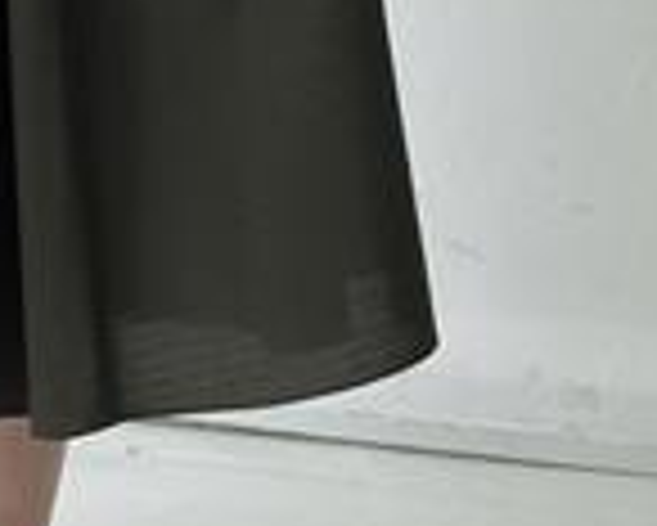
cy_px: -223
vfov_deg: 8.9
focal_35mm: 171
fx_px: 3327
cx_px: -54
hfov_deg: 11.1
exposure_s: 1/627
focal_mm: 6.86
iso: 80
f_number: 1.78
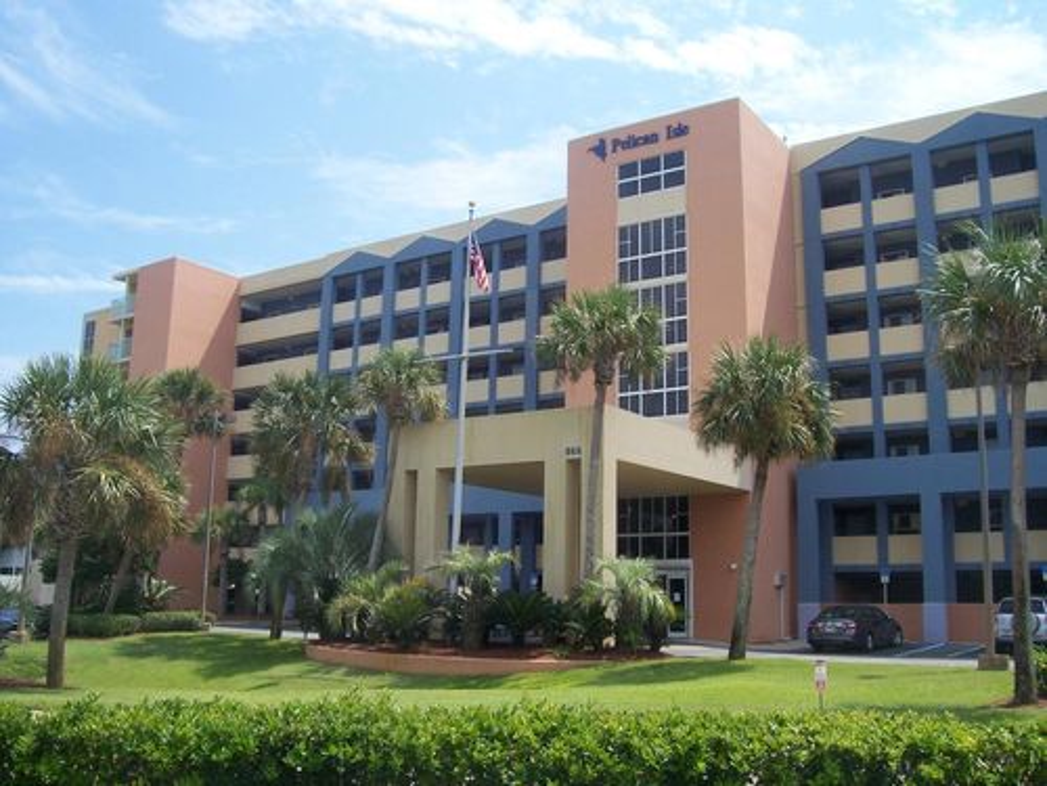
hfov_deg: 54.0
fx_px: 1028
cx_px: 524
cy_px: 393
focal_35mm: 34
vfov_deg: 41.8
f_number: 5.6
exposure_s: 1/350
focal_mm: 5.6
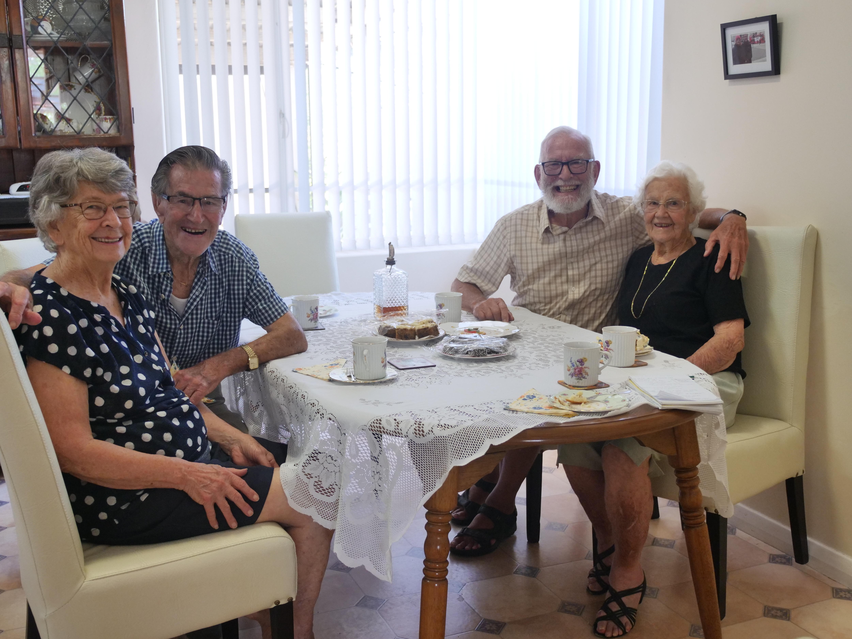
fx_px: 935
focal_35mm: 38
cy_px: 320
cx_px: 426
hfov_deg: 49.0
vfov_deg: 37.7
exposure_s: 1/60
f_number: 2.8
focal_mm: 19
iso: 1000
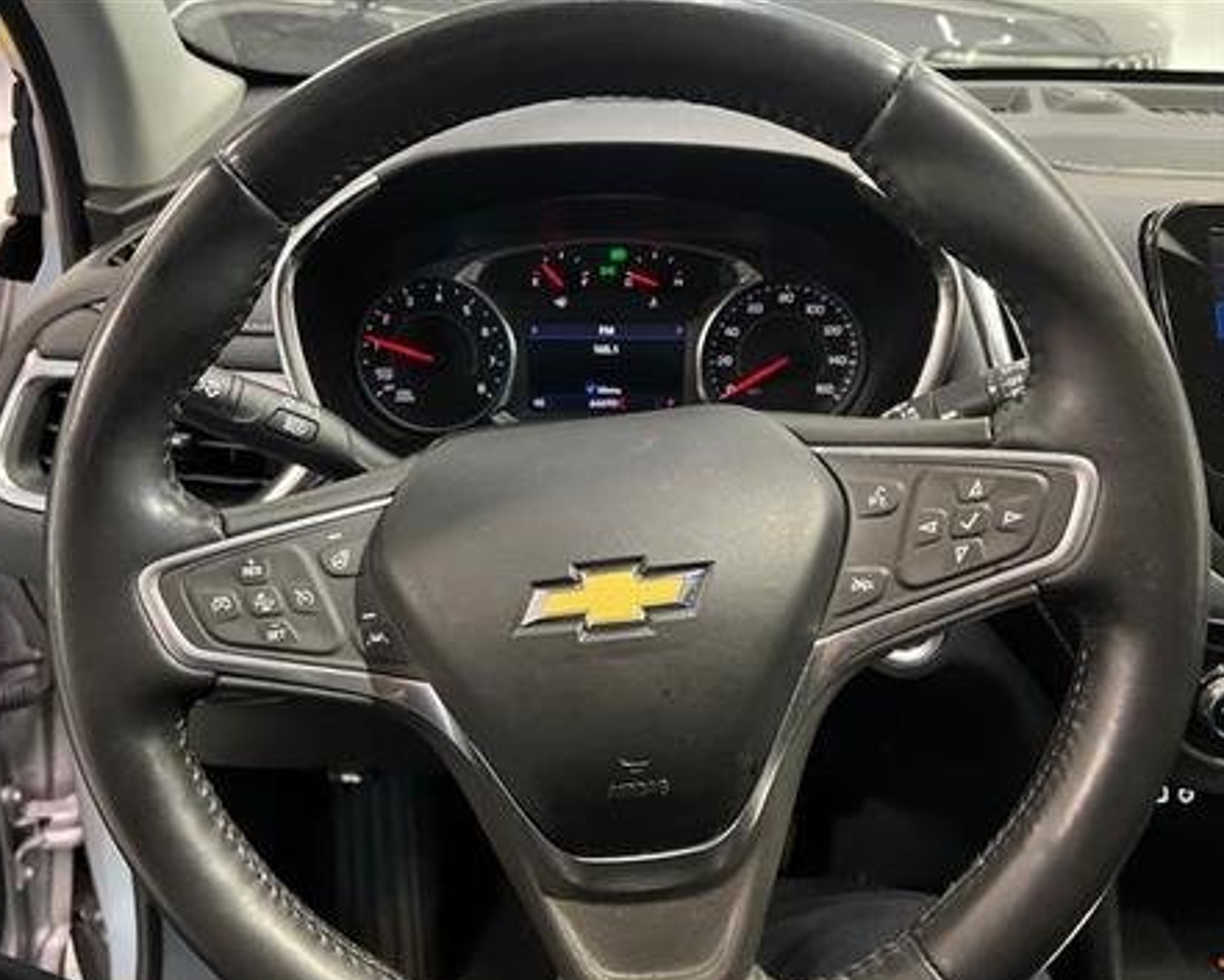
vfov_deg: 50.0
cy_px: 522
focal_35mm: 29
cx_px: 530
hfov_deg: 60.2
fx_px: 1051
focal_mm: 5.7
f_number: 1.5
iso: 500
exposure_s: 1/30
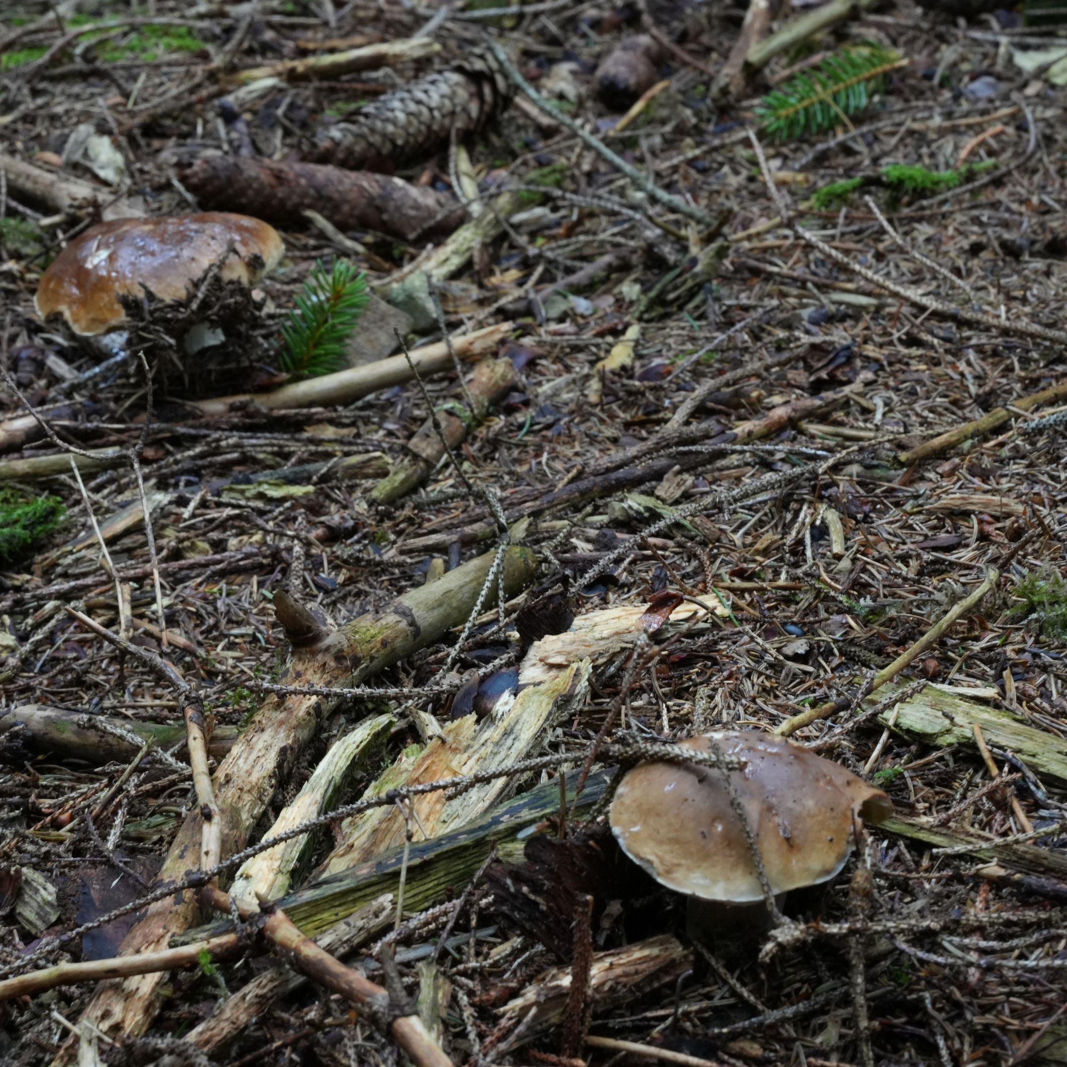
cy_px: 534
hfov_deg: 16.0
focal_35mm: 109
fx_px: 3801
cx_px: 499
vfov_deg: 16.0
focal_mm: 85
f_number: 16
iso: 2500
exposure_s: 1/10
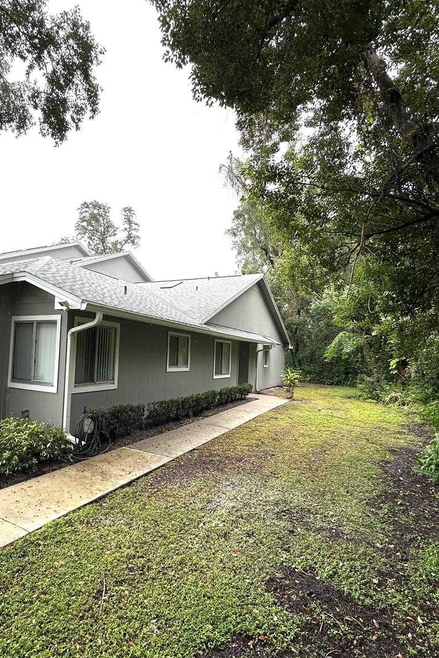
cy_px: 338
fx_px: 366
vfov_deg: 84.0
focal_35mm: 20
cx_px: 155
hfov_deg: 60.8
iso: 40
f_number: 2.2
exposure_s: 1/384
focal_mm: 2.22
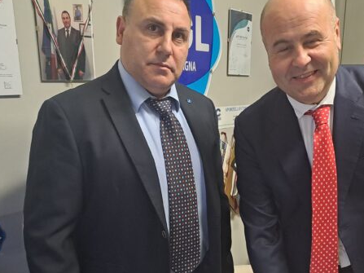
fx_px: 452
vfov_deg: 32.8
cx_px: 239
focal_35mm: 43
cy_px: 212
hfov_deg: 43.3
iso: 320
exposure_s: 1/50
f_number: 1.8
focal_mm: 4.65
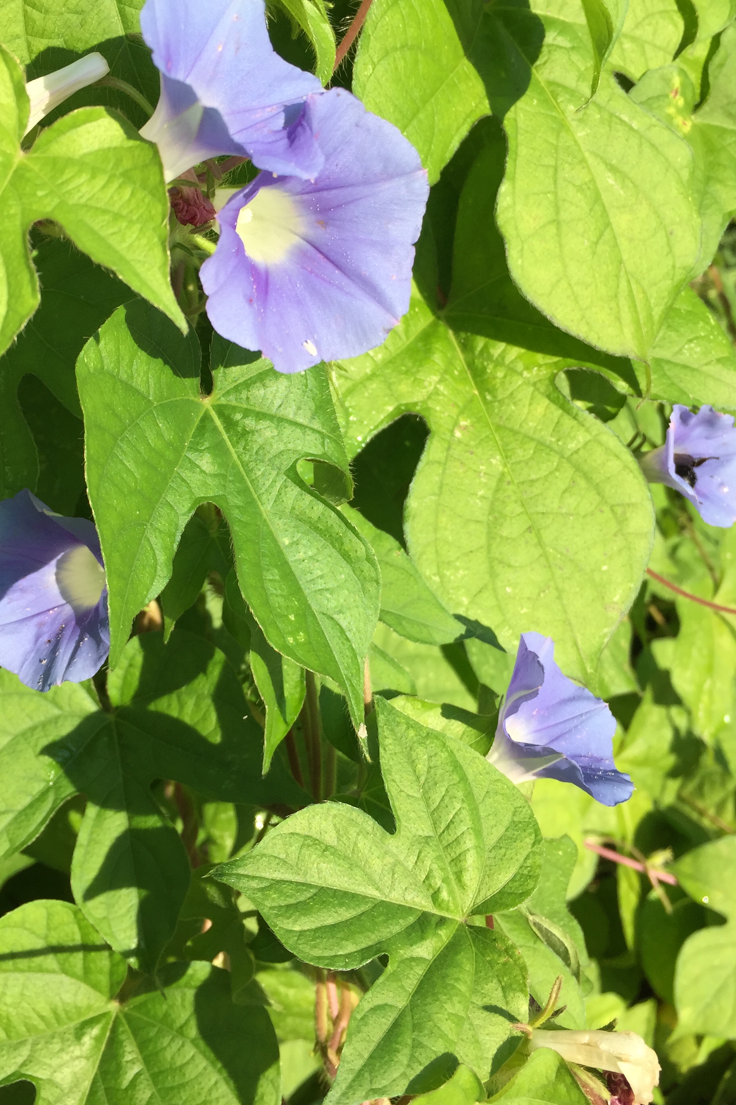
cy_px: 453
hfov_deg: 36.8
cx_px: 329
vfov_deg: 52.8
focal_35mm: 36
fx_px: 1104
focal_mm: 4.15
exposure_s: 1/1130
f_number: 2.2
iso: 32
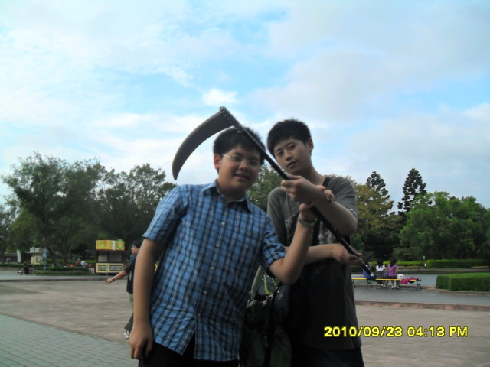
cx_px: 245
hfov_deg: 52.6
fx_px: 495
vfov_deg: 40.7
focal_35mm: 35
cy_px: 184
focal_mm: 6.2
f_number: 8.9
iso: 160
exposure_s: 1/125
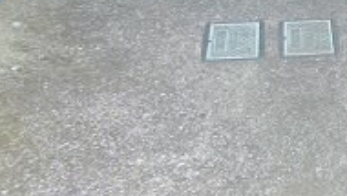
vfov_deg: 12.8
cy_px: -76
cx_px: 511
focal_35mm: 91
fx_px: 838
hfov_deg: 20.3
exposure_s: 1/100
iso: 100
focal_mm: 5
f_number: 3.1
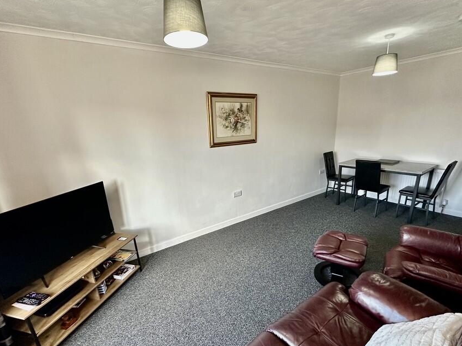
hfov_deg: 91.0
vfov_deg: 74.4
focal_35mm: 17
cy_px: 195
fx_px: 227
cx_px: 235
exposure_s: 1/99
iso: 200
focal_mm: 2.22
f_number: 2.2
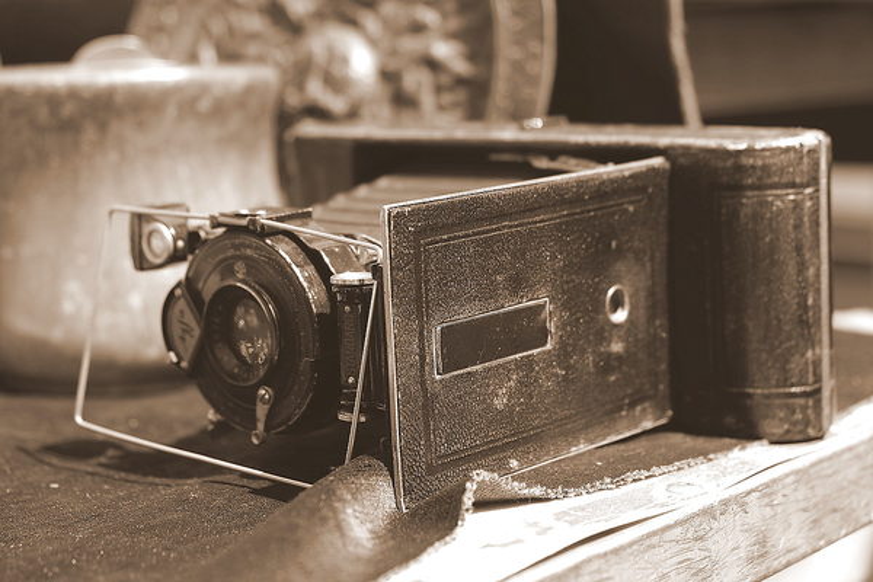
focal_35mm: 73
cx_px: 436
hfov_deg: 27.7
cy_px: 291
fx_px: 1770
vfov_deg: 18.7
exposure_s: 1/400
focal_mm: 48.4
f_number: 4
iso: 200
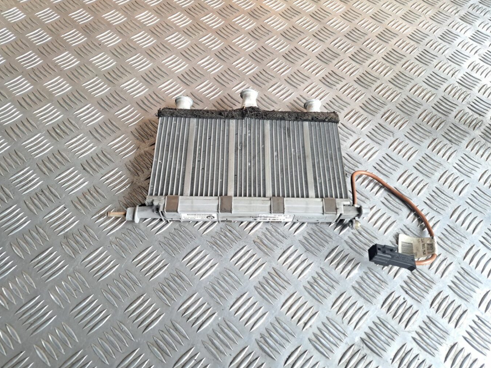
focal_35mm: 25
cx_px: 248
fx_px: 355
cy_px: 181
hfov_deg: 69.4
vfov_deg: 54.9
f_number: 1.8
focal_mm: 5.23
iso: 80
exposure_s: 1/50
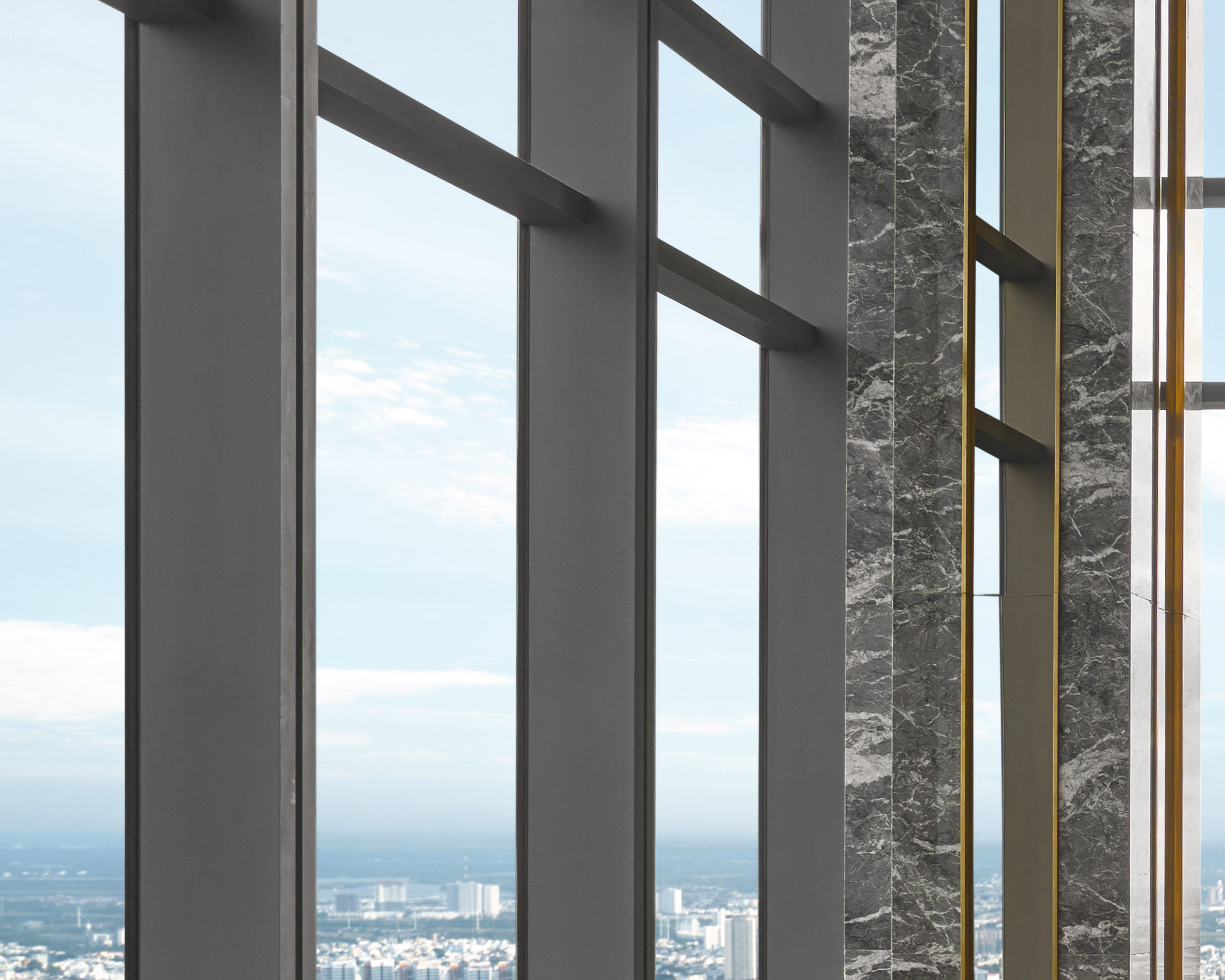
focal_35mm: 56
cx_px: 1752
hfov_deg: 26.2
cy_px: 811
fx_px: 2030
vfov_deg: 26.5
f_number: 7.1
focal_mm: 19
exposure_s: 1/10
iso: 250
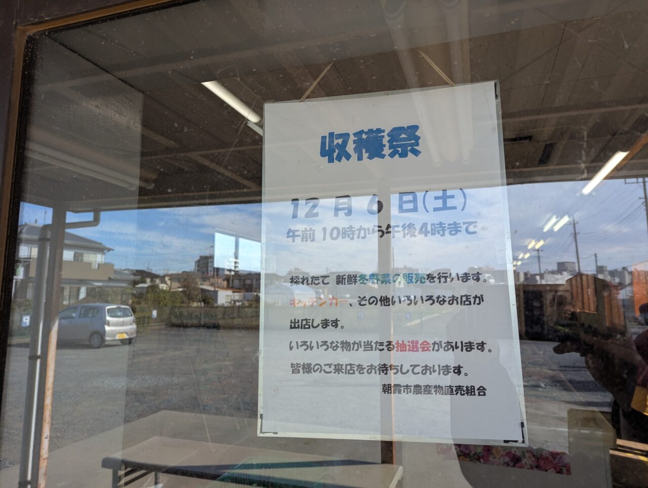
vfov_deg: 56.9
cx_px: 324
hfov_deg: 71.5
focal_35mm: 24
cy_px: 244
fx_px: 450
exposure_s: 1/427
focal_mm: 6.81
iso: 45
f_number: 1.85
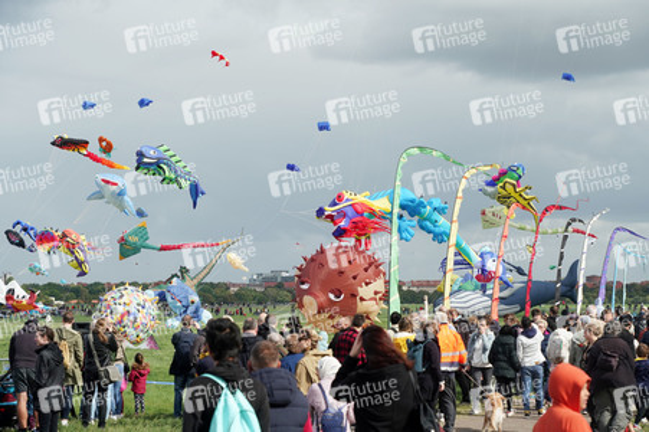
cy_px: 216
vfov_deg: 12.5
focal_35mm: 109
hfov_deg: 18.8
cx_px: 324
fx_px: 1964
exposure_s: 1/500
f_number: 8
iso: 640
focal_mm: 109
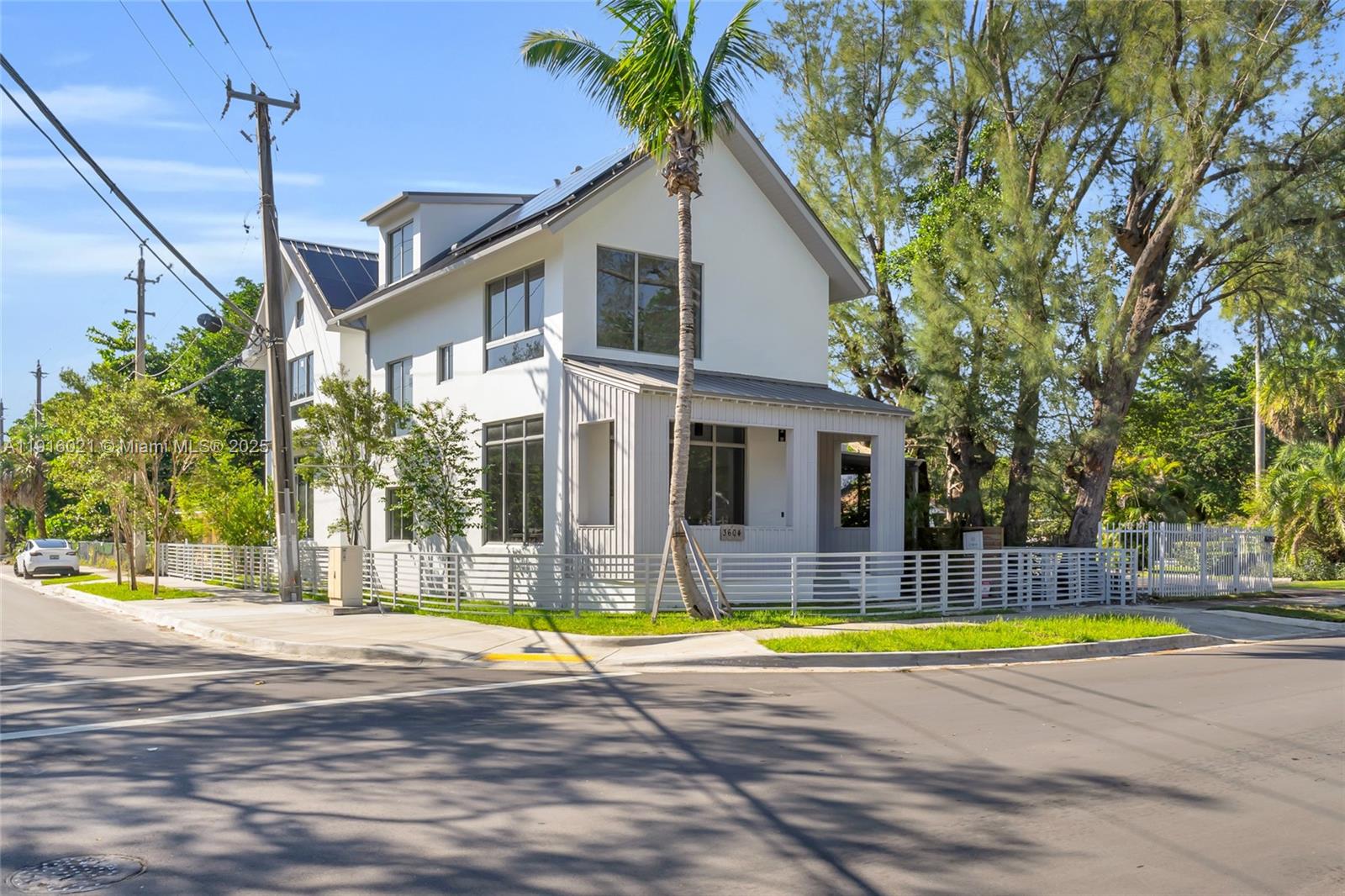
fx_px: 1008
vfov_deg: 47.9
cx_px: 672
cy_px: 448
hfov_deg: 67.4
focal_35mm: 27
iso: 100
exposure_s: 1/80
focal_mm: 18
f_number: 11
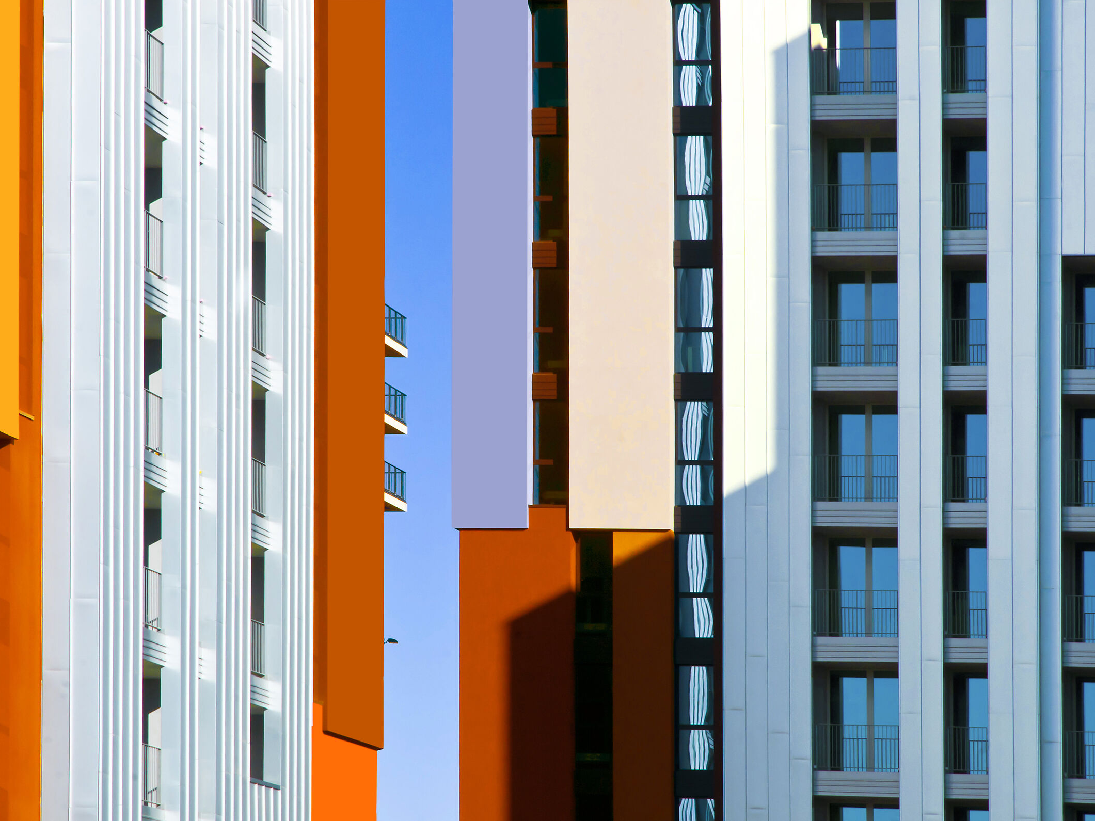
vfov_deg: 10.7
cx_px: 513
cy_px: 410
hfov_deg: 14.2
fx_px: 4383
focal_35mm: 139
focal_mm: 85
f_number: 18
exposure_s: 1/250
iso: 200
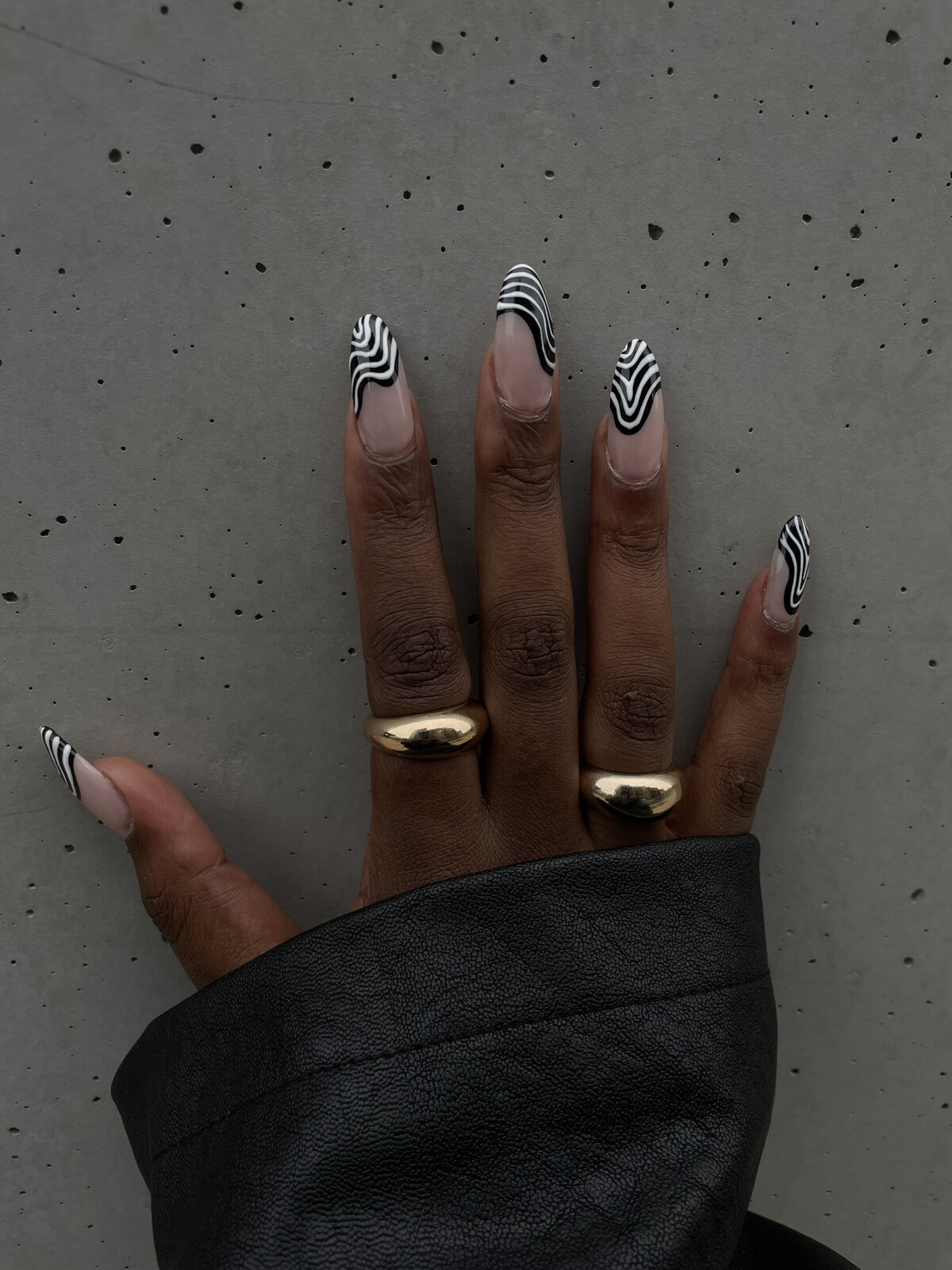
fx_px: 953
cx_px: 476
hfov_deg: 53.1
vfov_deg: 67.3
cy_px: 635
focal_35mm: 26
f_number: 1.6
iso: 32
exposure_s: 1/416
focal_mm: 4.2
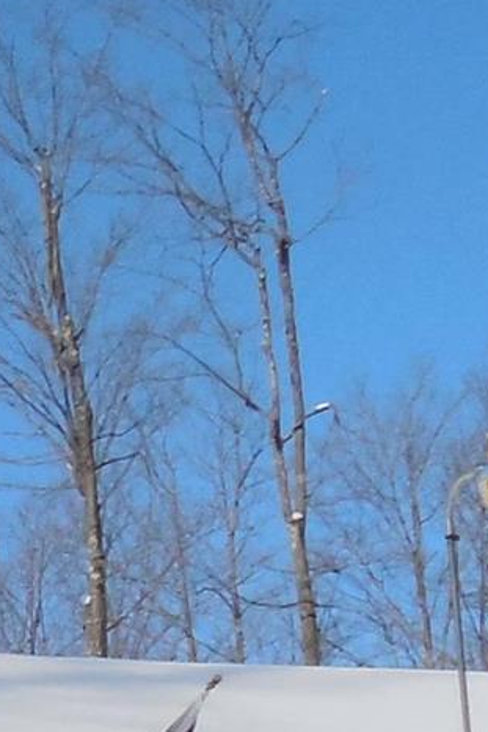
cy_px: 1041
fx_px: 3622
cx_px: -1097
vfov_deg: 11.2
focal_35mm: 178
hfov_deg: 6.8
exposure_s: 1/2000
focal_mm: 4.6
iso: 125
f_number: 3.5
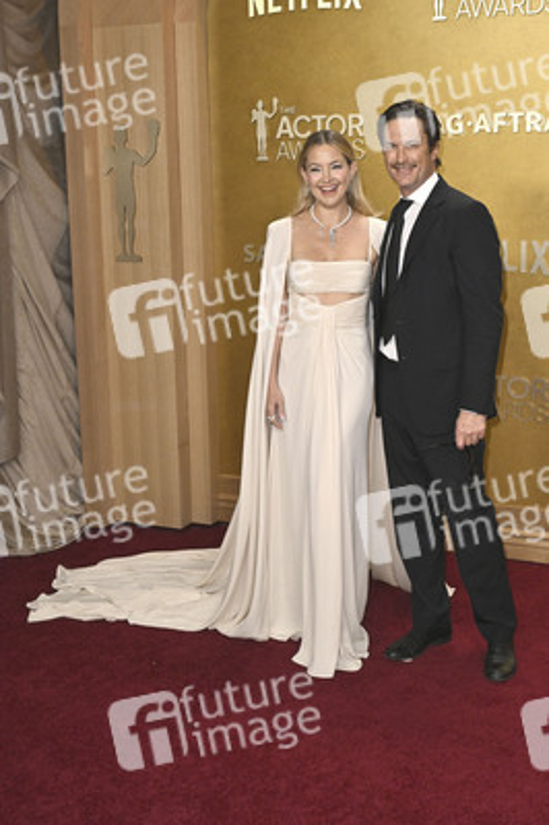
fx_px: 871
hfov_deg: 35.0
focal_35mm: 38
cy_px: 412
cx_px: 274
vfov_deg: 50.7
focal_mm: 38
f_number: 6.3
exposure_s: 1/320
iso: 2500
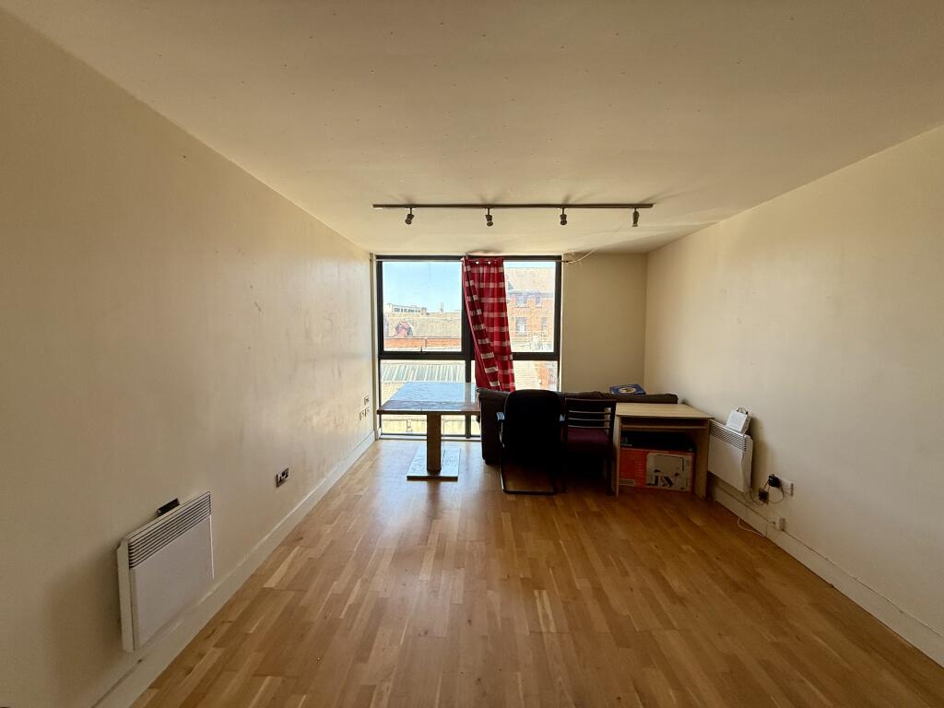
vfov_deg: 85.7
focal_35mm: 14
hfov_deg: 102.1
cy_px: 354
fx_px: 382
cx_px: 472
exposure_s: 1/187
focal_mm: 2.22
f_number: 2.2
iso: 50
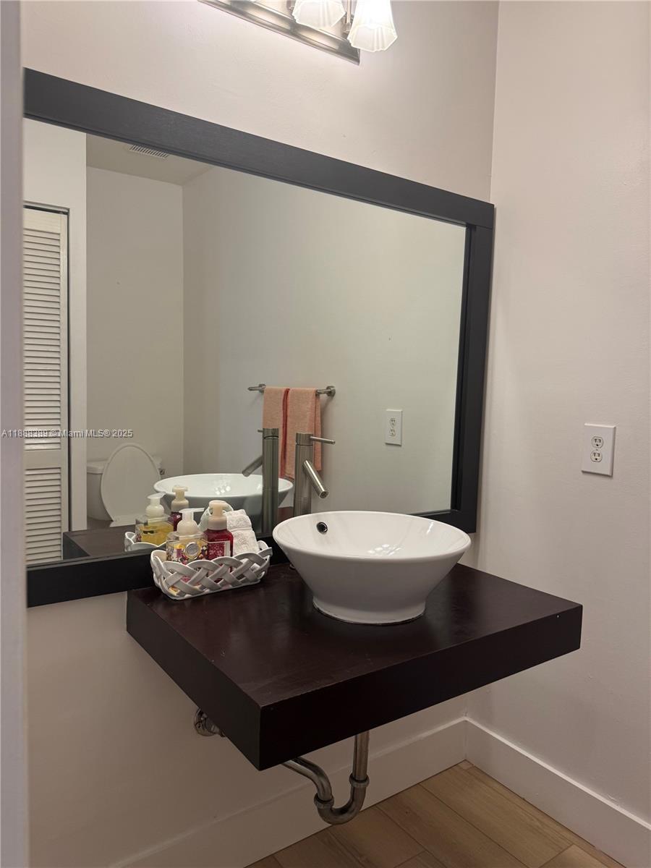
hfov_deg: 56.8
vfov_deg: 71.6
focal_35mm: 24
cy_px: 434
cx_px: 326
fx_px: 602
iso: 125
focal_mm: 6.76
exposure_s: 1/60
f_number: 1.78
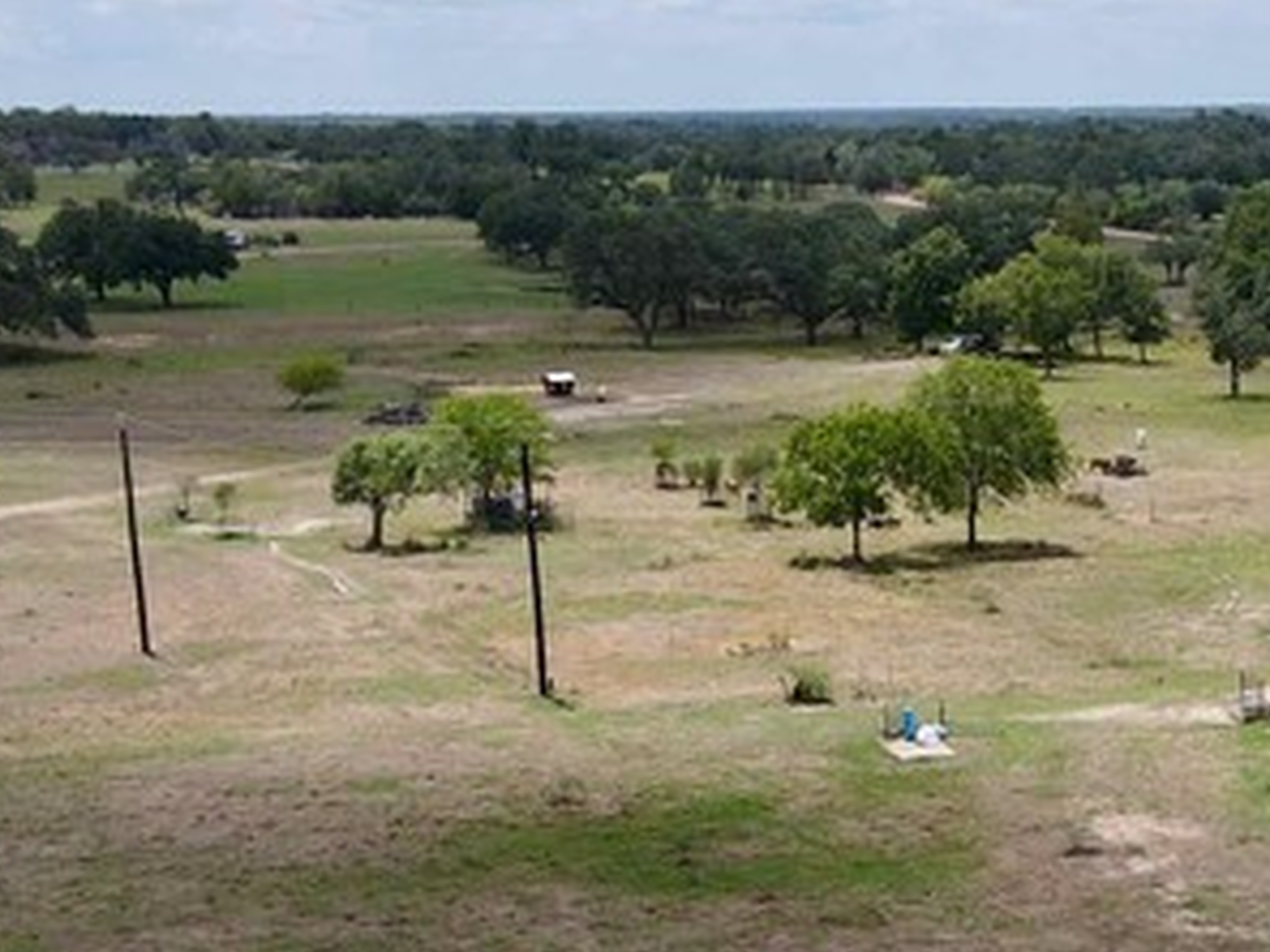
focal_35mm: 83
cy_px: 918
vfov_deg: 17.4
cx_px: 1171
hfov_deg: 22.9
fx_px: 3045
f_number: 2.8
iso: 100
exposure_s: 1/725
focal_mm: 4.5
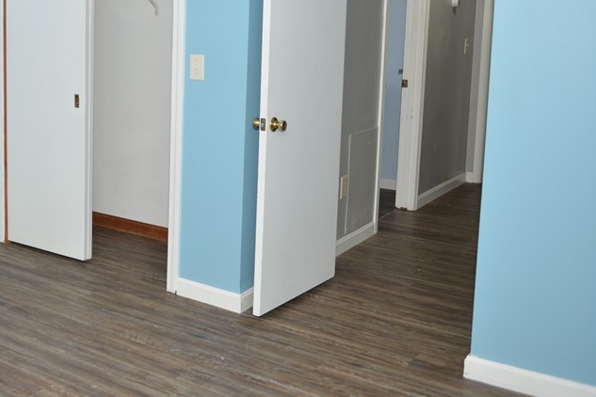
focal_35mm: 48
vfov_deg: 27.7
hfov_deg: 38.9
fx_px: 795
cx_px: 86
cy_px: 103
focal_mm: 28
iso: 100
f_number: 2.8
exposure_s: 1/60
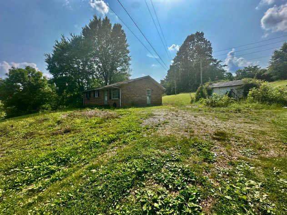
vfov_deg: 85.7
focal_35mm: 14
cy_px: 108
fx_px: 116
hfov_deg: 102.1
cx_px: 144
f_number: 2.2
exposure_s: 1/1319
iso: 50
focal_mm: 2.22
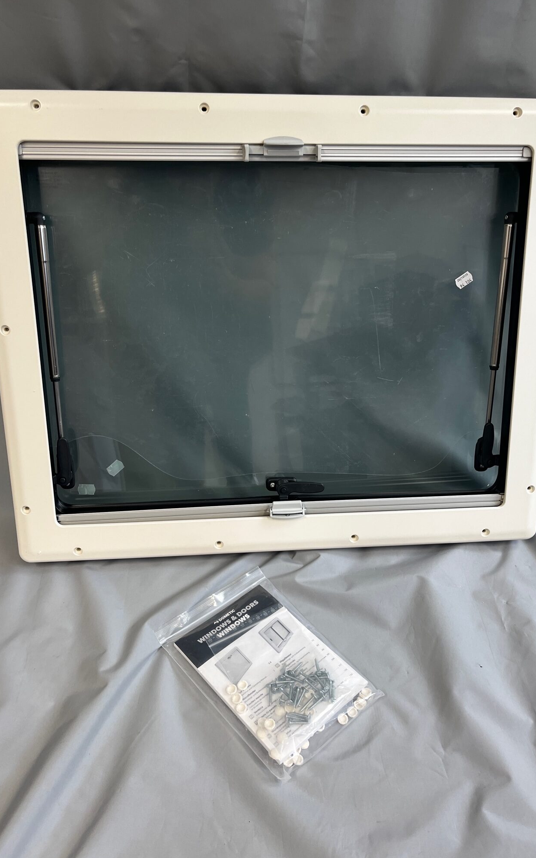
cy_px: 425
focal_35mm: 28
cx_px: 284
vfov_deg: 66.5
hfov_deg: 44.5
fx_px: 654
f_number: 1.6
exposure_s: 1/100
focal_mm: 5.1
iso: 80
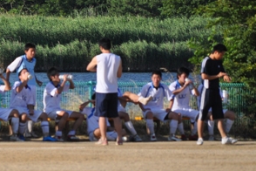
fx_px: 4636
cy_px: 61
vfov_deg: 2.1
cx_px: 25
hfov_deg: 3.2
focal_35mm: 652
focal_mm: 200
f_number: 6.3
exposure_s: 1/1600
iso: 400
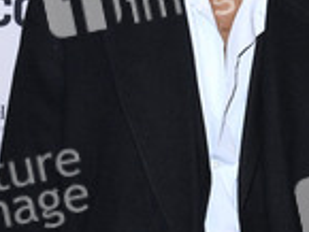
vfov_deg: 8.6
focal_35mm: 172
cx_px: 211
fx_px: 1537
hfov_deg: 11.5
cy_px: 94
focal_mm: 65
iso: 1000
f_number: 5.6
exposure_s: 1/250
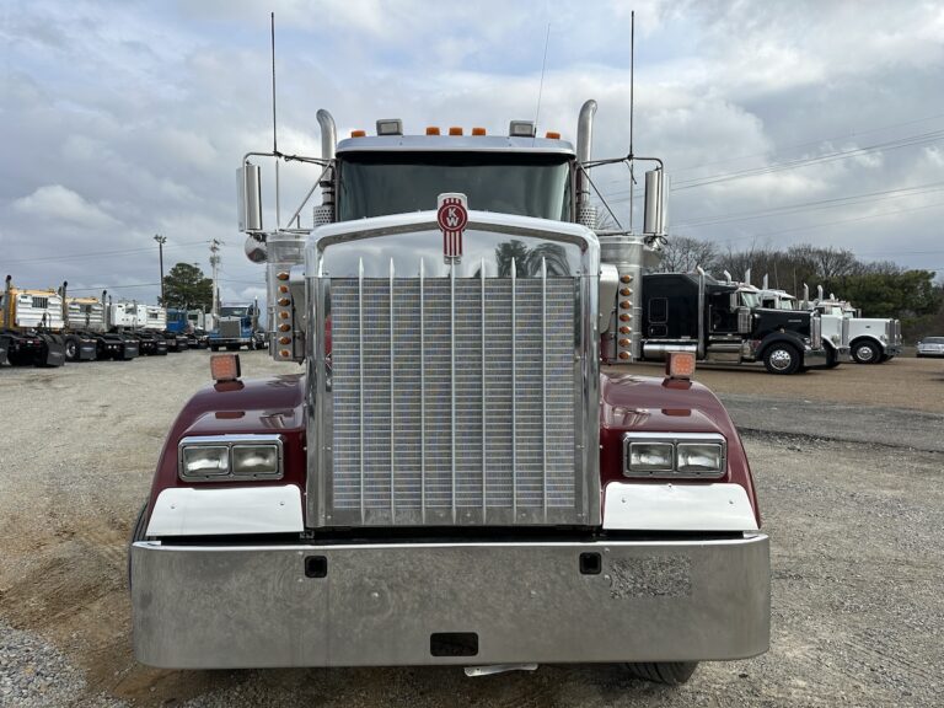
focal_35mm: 24
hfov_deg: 71.6
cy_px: 354
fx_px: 654
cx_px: 472
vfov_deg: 56.8
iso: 80
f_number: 1.78
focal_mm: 6.86
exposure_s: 1/4016
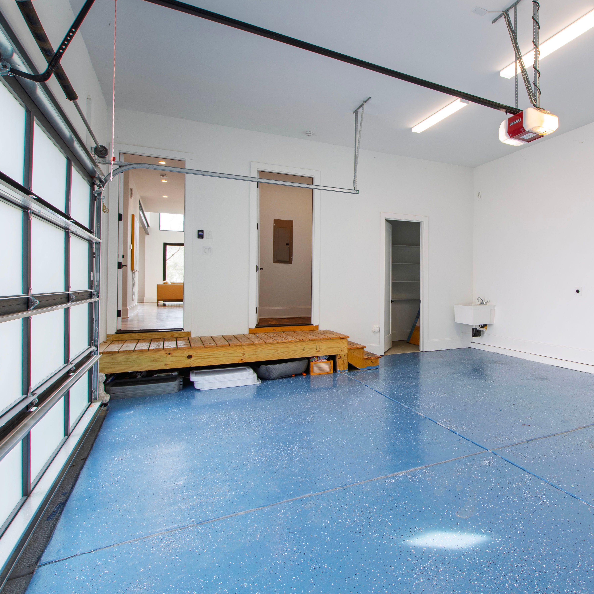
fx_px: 388
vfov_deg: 74.8
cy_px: 306
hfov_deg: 69.0
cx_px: 459
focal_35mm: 20
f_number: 8
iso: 100
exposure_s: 1/8
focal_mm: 10
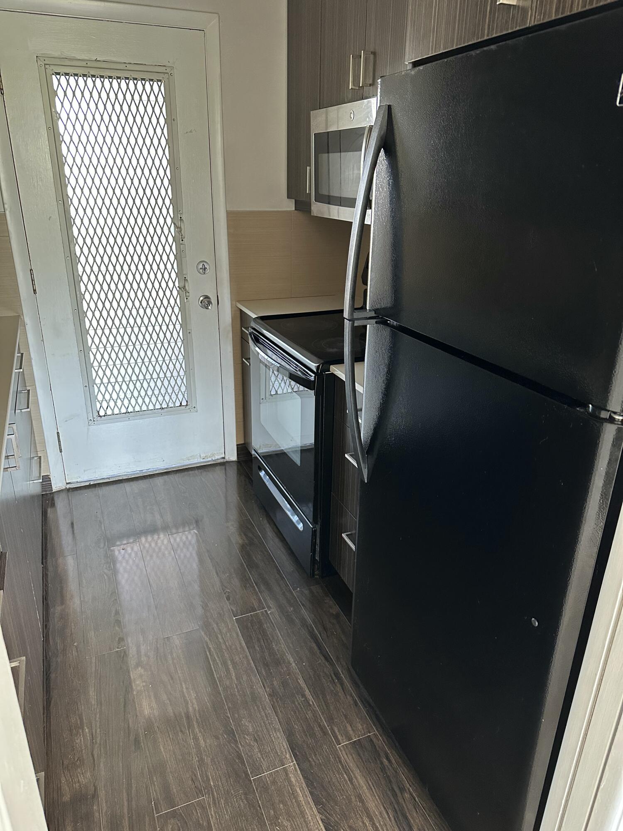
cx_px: 312
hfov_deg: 56.8
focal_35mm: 24
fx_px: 576
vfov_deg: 71.6
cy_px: 416
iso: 500
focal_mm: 6.86
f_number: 1.78
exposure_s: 1/60
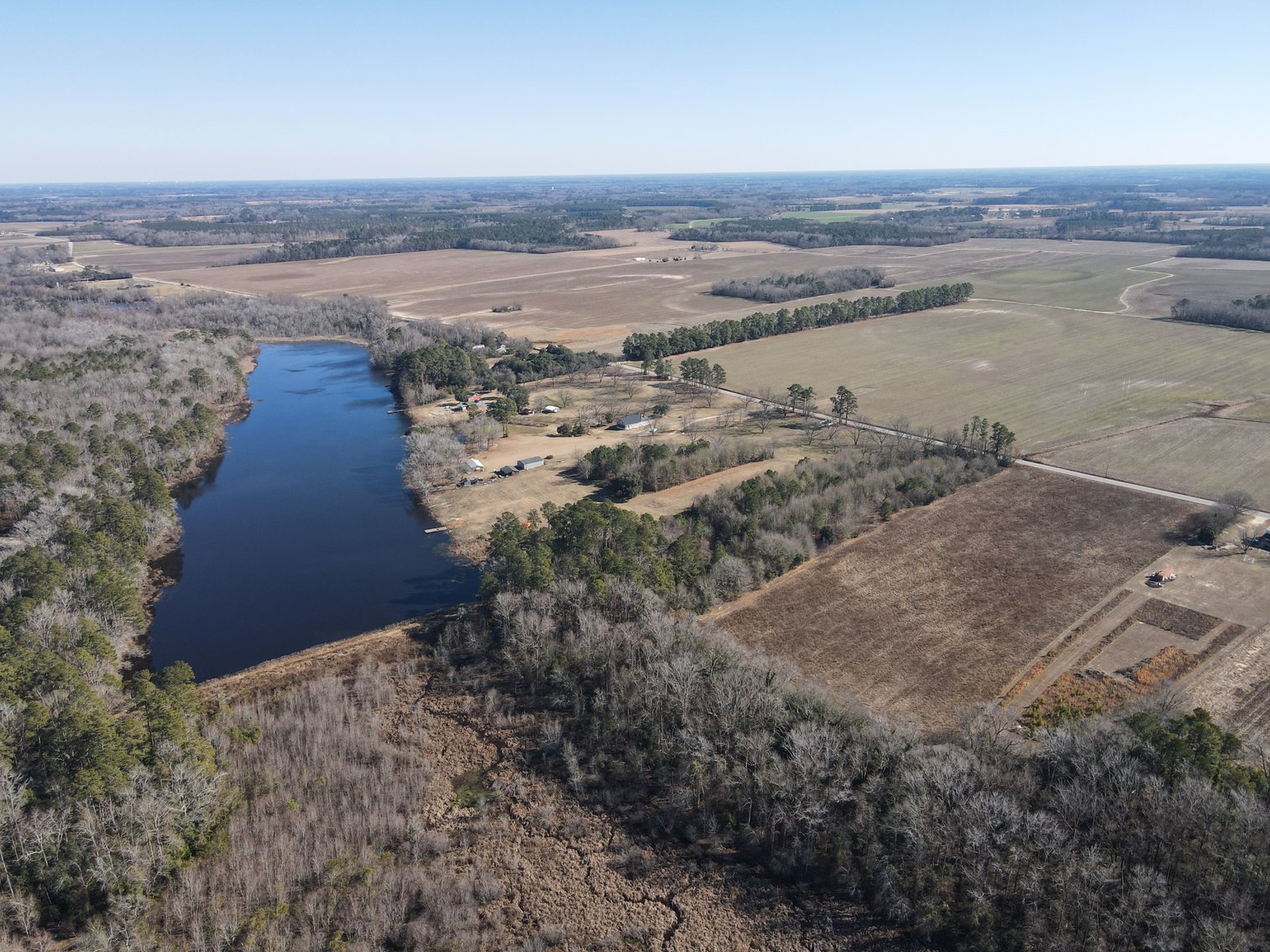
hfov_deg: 71.6
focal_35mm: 24
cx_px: 635
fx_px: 881
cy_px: 476
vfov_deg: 56.8
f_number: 2.8
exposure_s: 1/400
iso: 100
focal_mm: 4.5
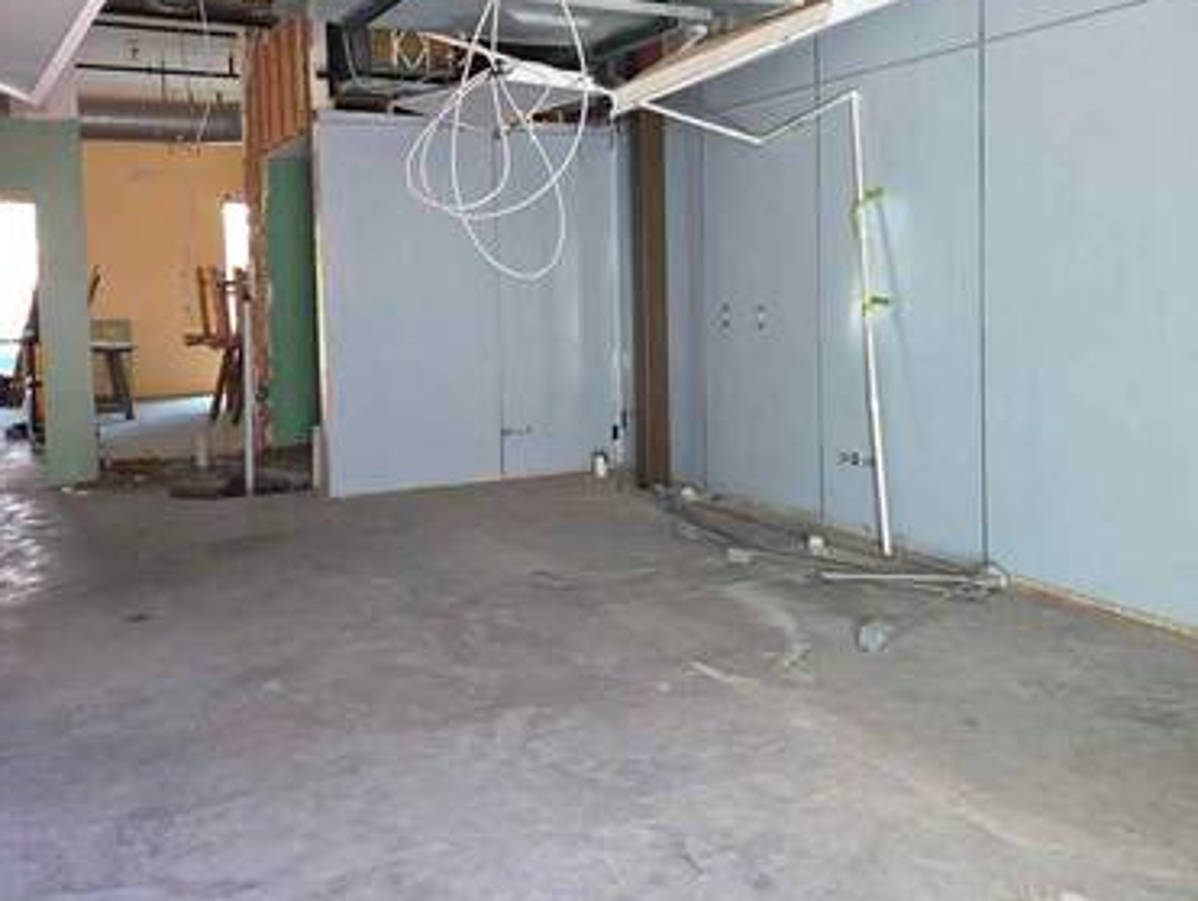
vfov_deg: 42.7
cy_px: 342
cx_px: 689
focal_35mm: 33
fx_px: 1143
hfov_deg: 55.1
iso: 125
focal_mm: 5.4
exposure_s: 1/60
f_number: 1.8
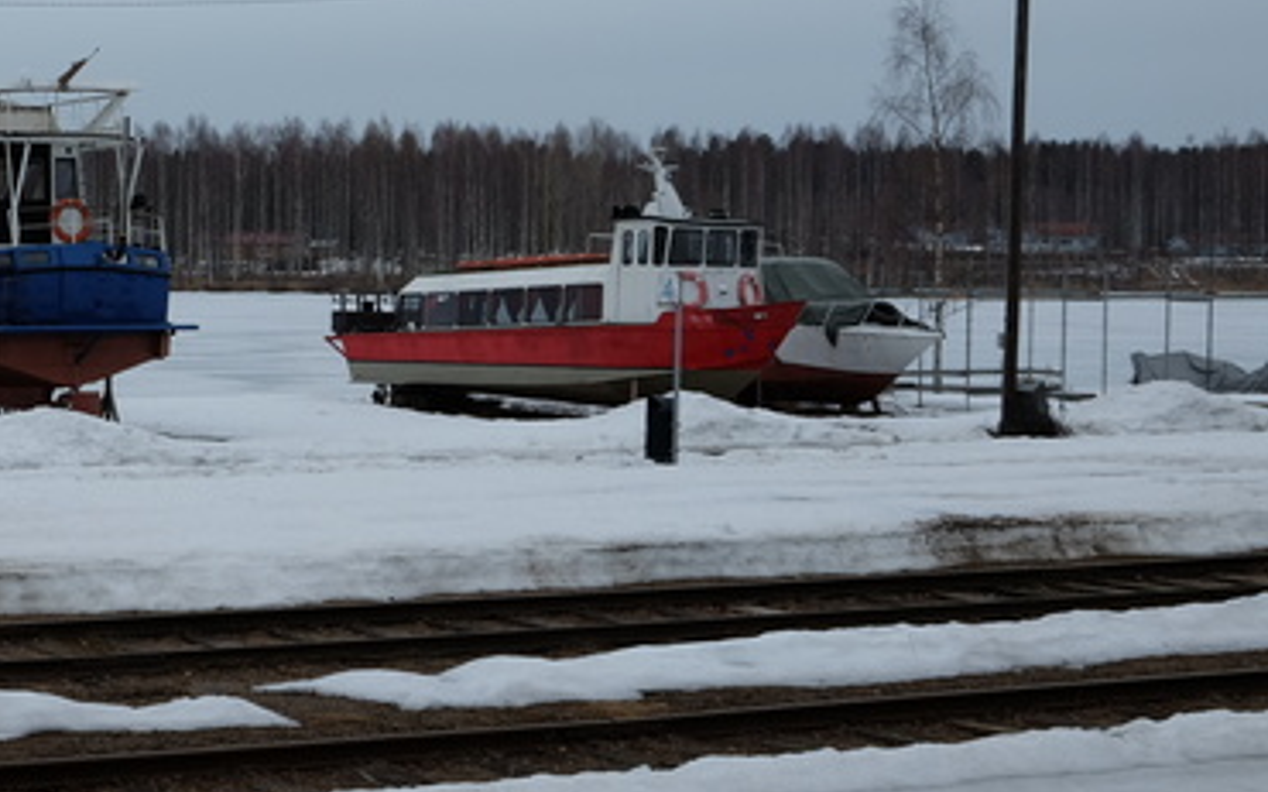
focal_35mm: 83
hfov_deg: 23.6
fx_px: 2867
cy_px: 281
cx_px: -75
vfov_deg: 15.7
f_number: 5.6
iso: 200
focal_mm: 25.4
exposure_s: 1/320
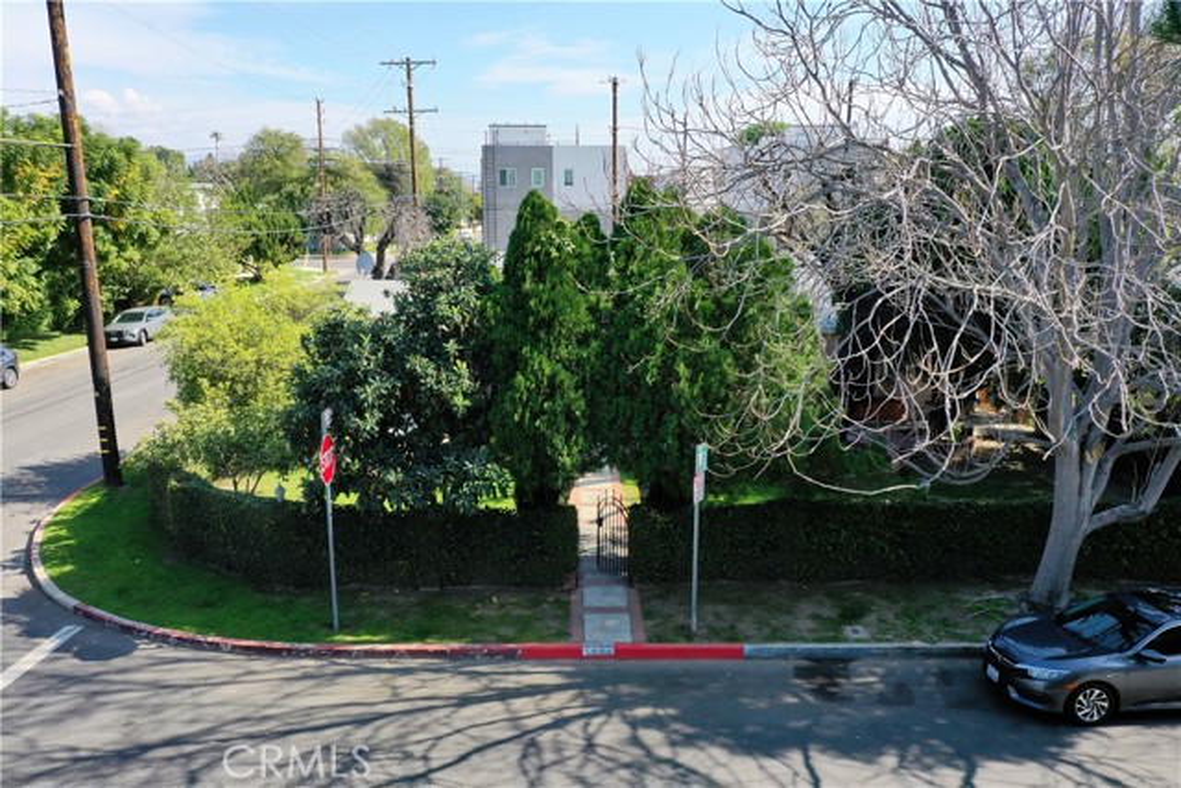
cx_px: 590
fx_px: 919
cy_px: 394
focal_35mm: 28
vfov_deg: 46.4
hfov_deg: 65.5
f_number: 5.6
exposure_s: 1/320
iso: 100
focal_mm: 10.26
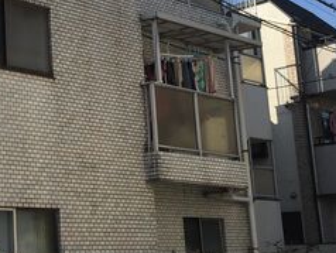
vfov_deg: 20.2
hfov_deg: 24.7
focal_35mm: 73
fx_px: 709
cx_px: -38
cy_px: 103
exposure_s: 1/2475
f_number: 2.2
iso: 32
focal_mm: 4.15
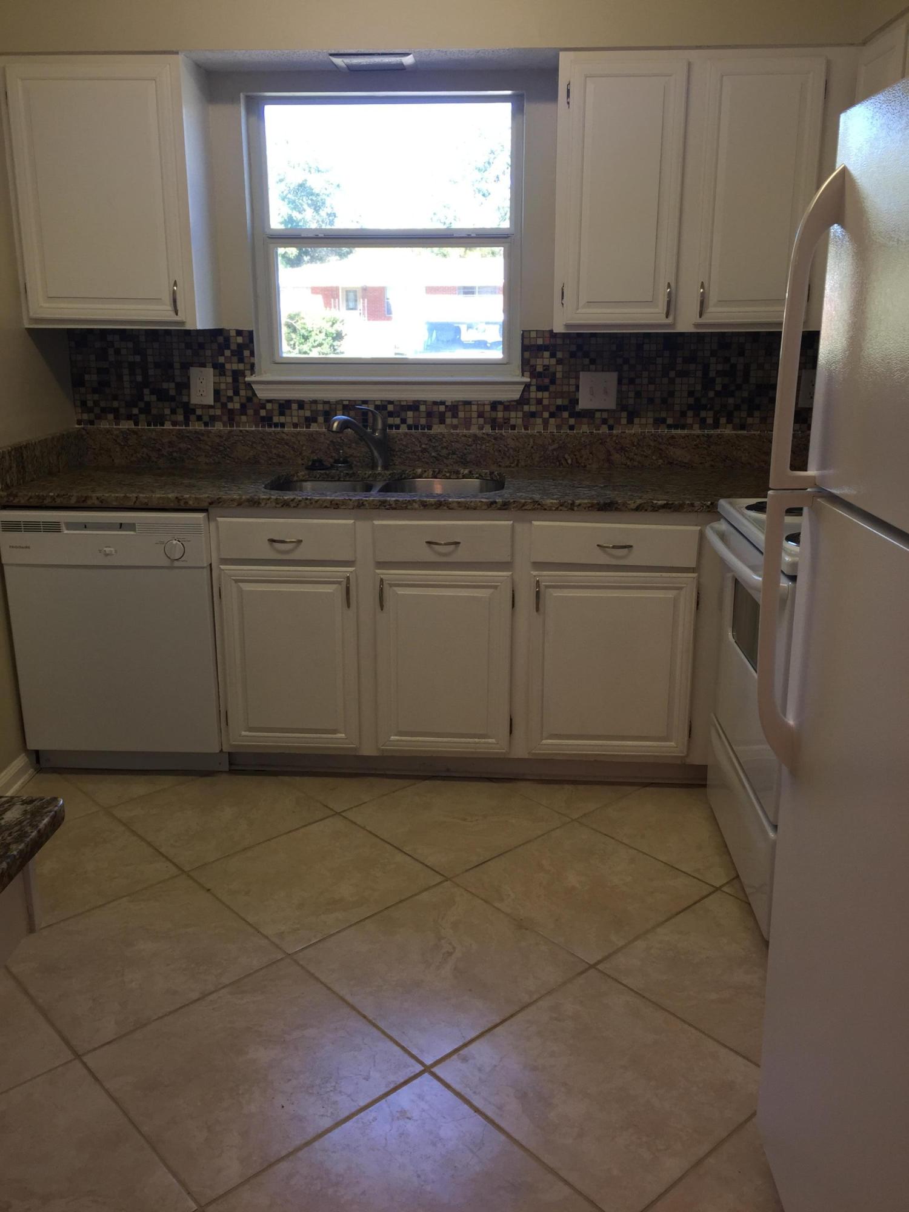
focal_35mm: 29
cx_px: 454
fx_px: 1015
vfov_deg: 61.7
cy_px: 606
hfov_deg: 48.2
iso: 40
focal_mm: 4.15
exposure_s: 1/60
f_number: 2.2
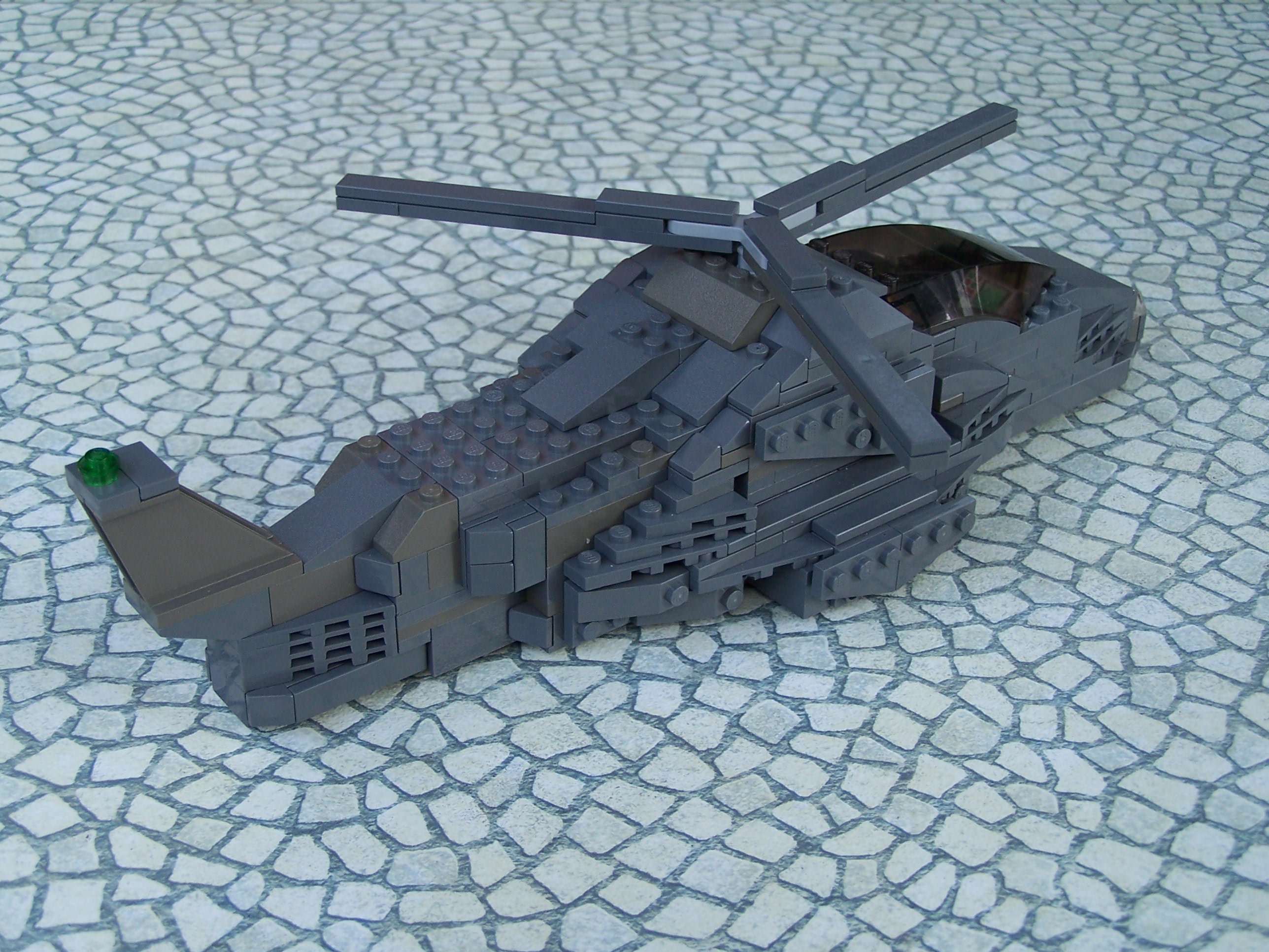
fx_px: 1870
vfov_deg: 28.6
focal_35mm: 51
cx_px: 634
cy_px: 476
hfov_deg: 37.5
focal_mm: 8.5
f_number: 3
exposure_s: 1/180
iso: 80
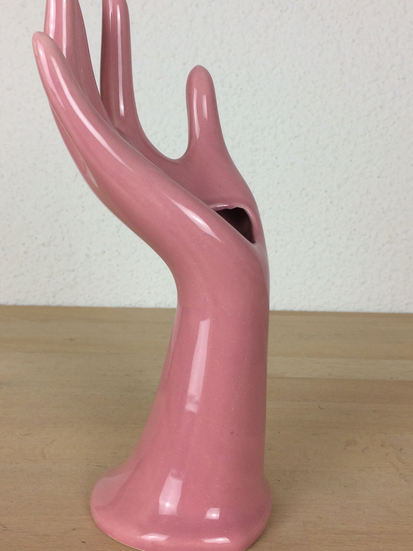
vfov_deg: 46.8
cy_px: 258
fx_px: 636
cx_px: 198
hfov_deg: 36.0
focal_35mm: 40
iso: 64
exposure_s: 1/100
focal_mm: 4.15
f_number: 2.2
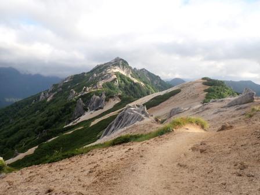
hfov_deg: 69.4
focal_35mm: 25
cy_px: 98
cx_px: 130
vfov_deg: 54.9
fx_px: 188
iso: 100
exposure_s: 1/500
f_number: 2.8
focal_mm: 4.5
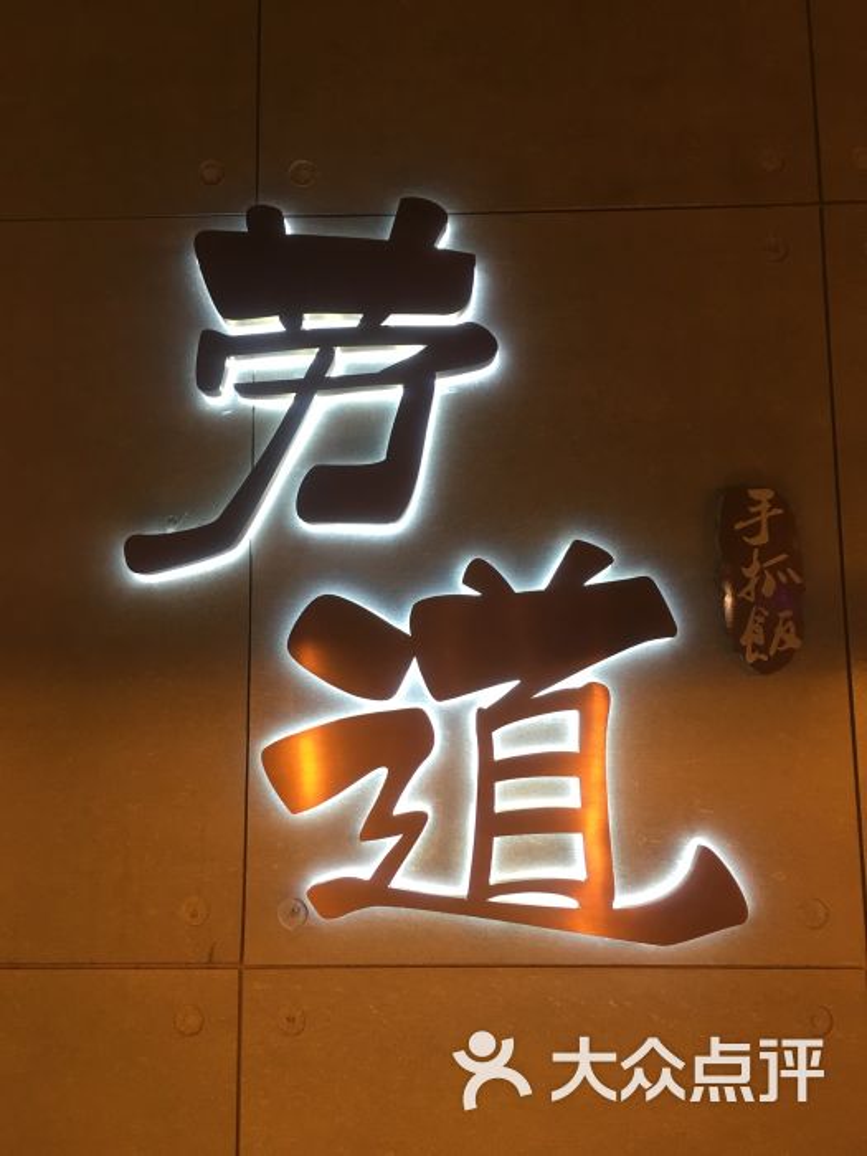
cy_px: 578
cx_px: 434
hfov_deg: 48.2
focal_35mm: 29
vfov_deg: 61.7
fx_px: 968
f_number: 2.2
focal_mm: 4.15
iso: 125
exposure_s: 1/33
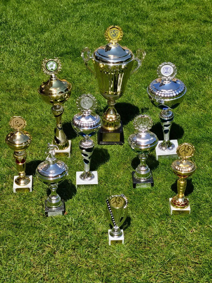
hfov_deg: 54.9
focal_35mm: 25
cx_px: 106
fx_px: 204
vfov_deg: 69.4
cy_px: 142
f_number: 1.7
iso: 100
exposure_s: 1/1435
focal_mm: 4.25
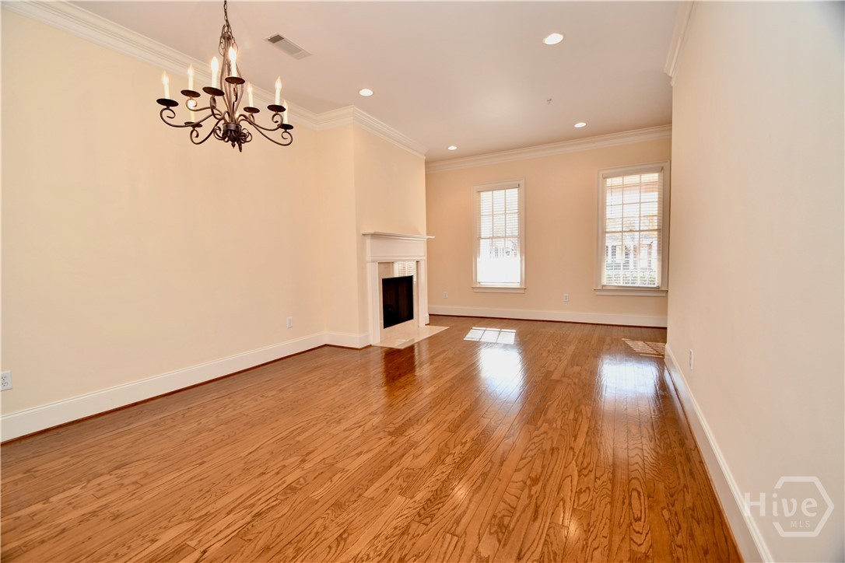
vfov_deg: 77.3
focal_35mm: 15
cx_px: 422
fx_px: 352
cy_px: 282
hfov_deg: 100.4
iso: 320
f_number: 4
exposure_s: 1/60
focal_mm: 10
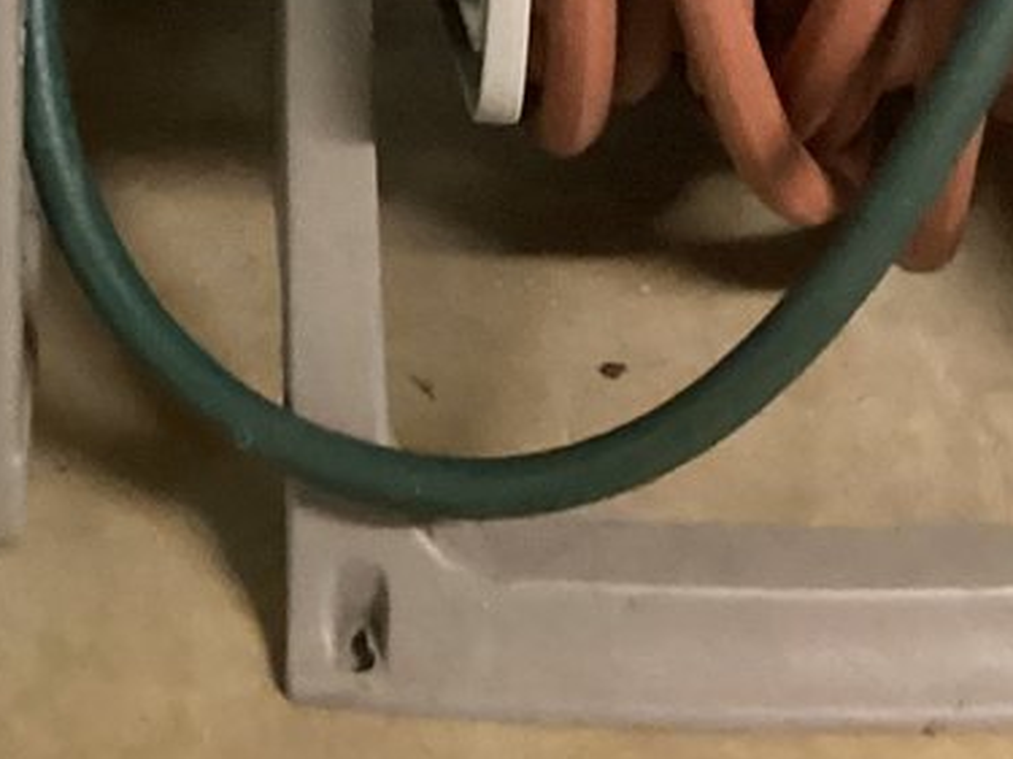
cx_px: 212
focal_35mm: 125
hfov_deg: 15.7
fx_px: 3657
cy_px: -620
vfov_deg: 11.0
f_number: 2.4
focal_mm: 3.3
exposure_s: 1/30
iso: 400
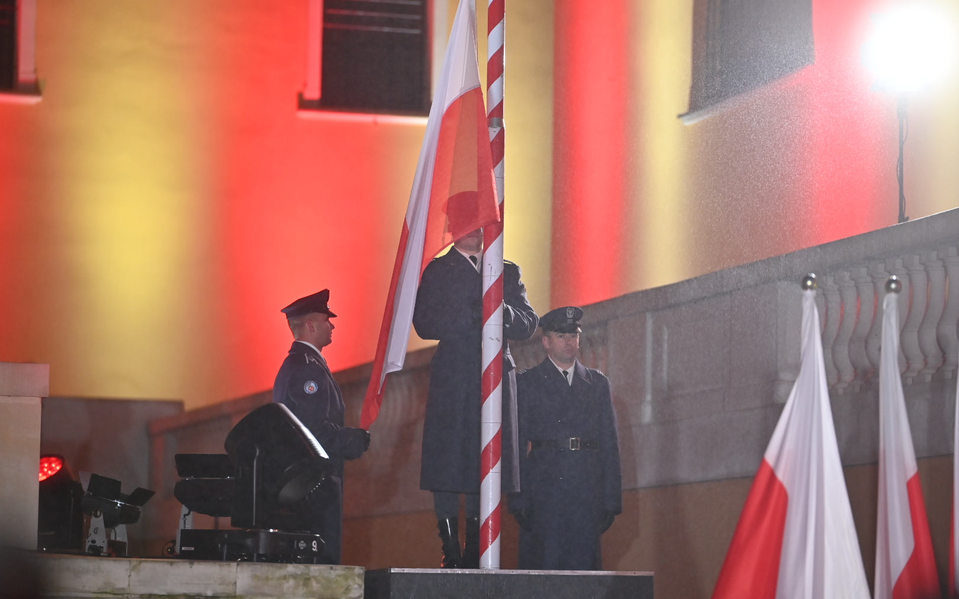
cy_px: 306
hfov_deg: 14.1
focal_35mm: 148
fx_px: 3868
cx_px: 480
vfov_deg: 8.9
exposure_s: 1/250
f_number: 2.8
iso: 1000
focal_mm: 145
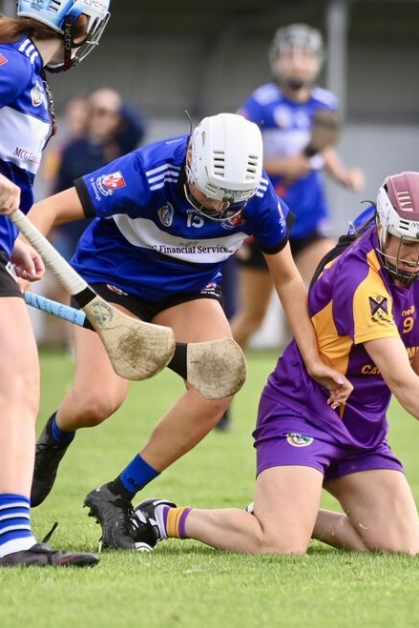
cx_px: 429
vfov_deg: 2.3
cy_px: 291
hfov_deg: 1.5
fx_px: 15912
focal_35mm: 911
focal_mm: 500
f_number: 5.6
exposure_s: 1/2500
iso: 1250
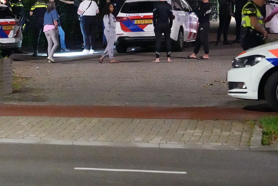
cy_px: 7
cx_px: 7
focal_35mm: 150
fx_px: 1158
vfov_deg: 9.1
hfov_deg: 13.5
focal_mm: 67
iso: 32000
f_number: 2.8
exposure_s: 1/60
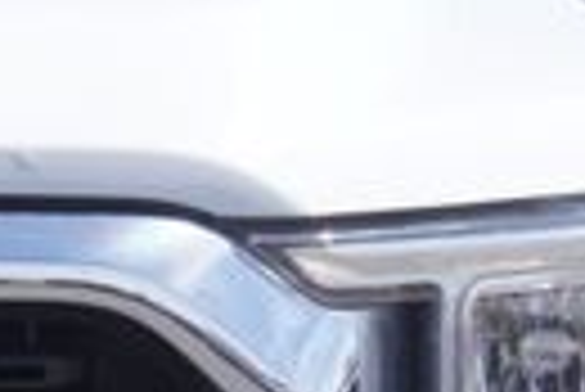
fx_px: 5401
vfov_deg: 4.1
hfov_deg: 6.0
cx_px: -747
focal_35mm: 332
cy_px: 527
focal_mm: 28
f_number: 8
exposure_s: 1/200
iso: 100
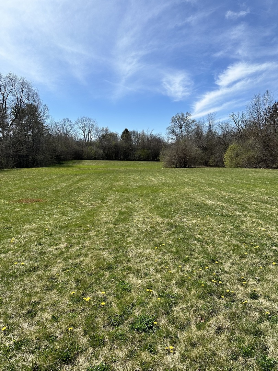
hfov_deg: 56.8
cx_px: 139
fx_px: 257
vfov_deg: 71.6
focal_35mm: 24
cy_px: 186
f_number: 1.78
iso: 80
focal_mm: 6.86
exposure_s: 1/5263
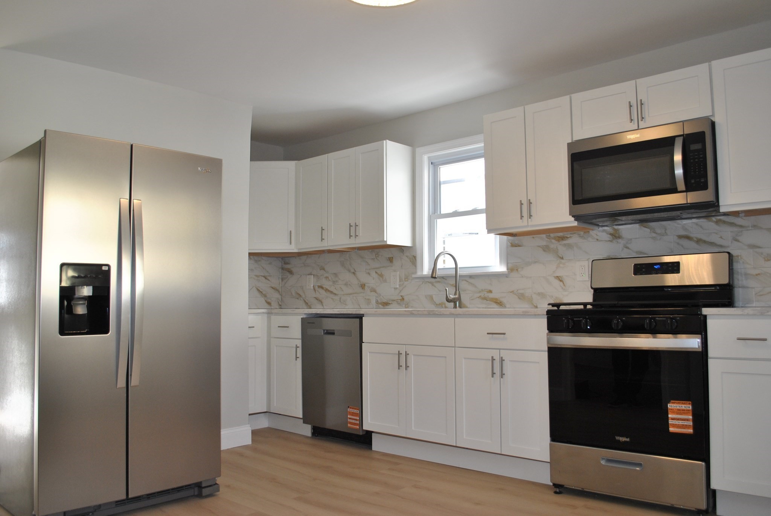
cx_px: 386
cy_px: 258
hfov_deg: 61.9
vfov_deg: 43.7
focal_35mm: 30
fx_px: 643
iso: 200
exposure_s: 1/80
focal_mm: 20
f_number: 3.8
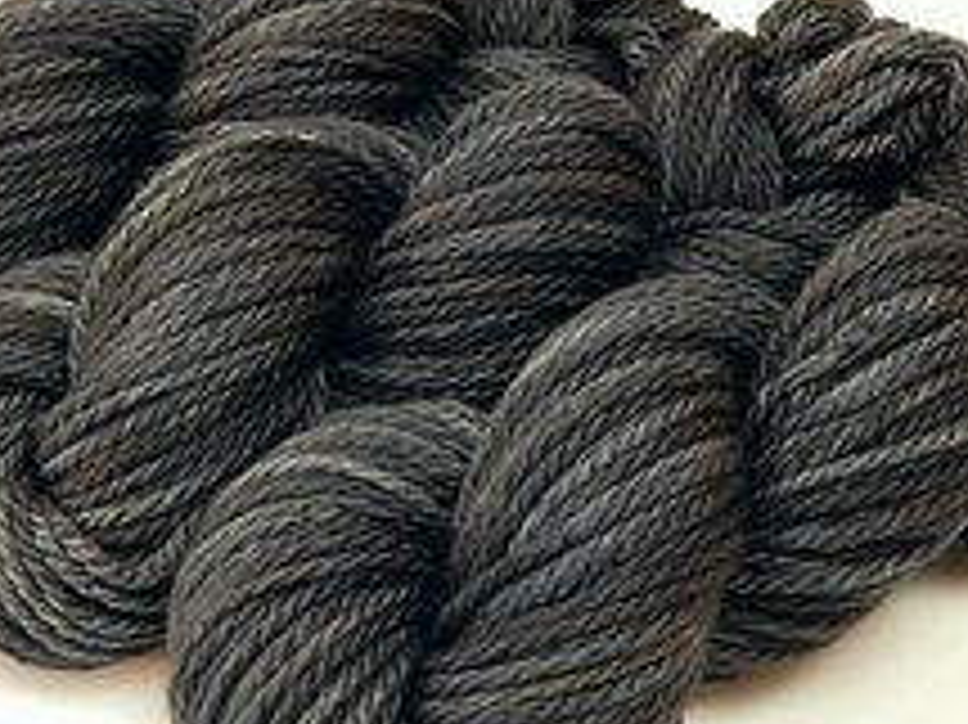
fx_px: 1956
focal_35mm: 70
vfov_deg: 21.0
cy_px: 380
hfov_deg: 27.8
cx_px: 459
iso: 220
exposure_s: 1/30
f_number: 3.6
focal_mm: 7.7
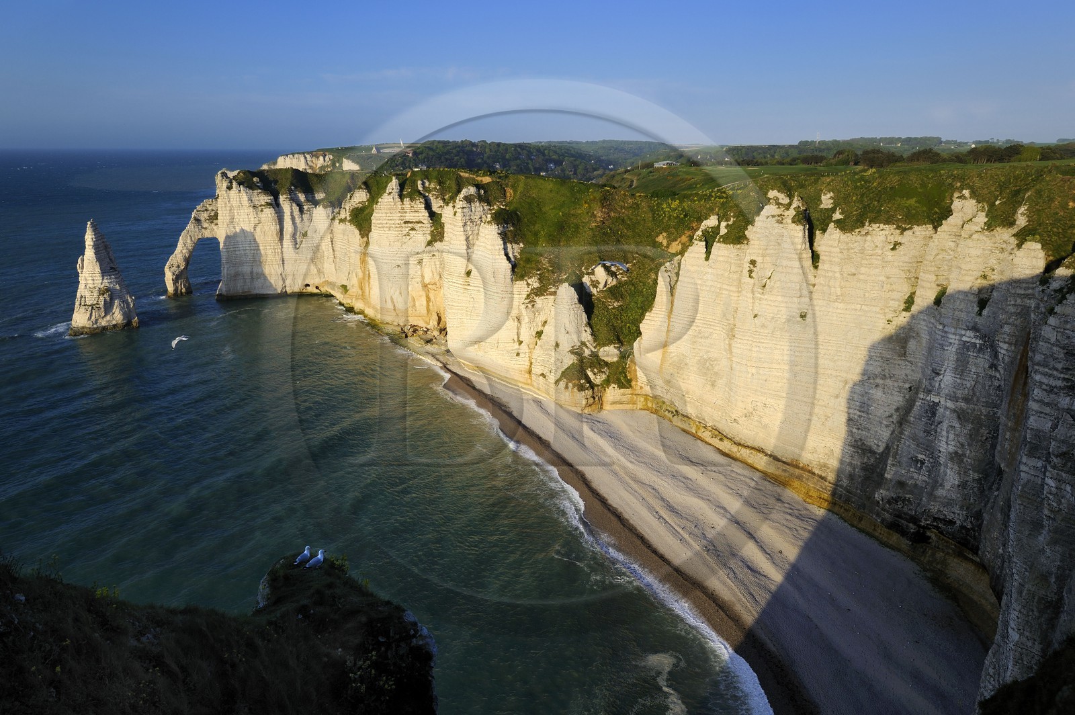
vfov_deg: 53.1
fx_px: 716
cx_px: 538
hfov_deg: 73.8
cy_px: 358
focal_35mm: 24
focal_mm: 24
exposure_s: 1/500
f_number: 8
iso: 200
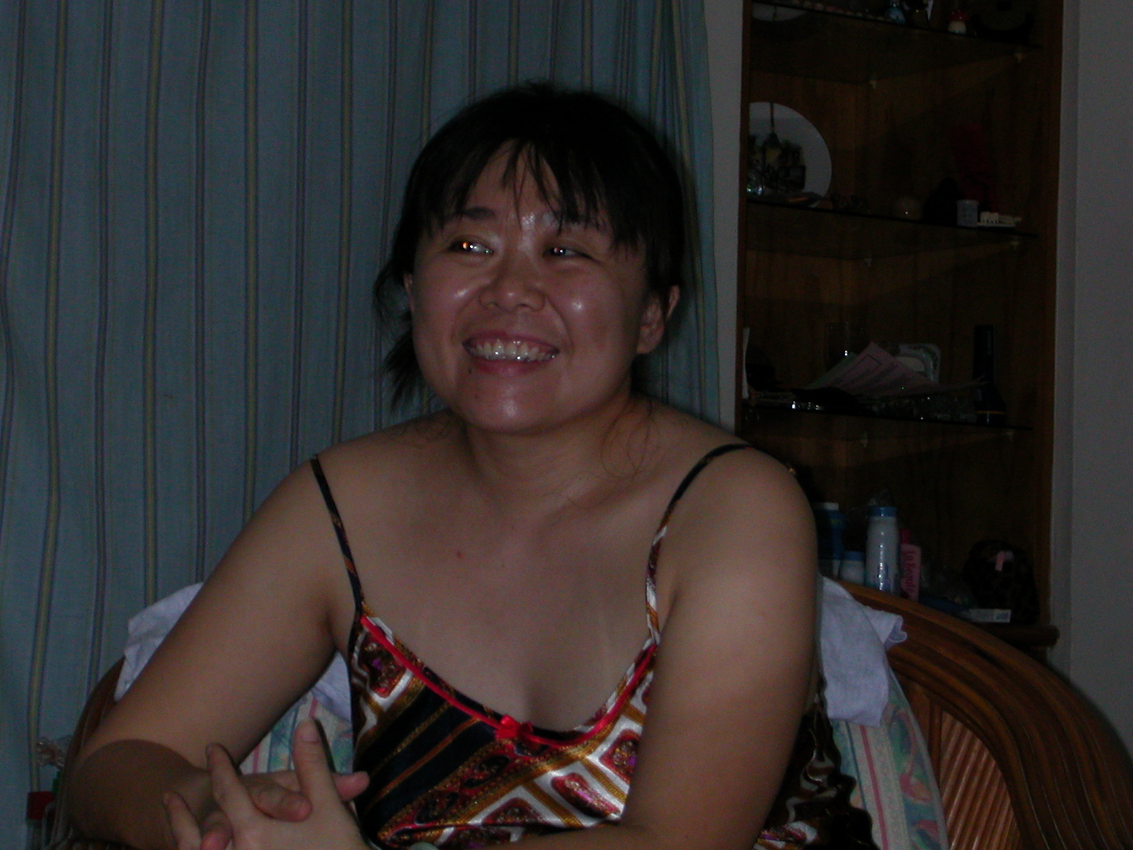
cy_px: 425
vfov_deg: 13.3
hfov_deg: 17.7
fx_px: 3633
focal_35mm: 111
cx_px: 566
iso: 200
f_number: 4.8
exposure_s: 1/59.9
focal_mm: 16.8
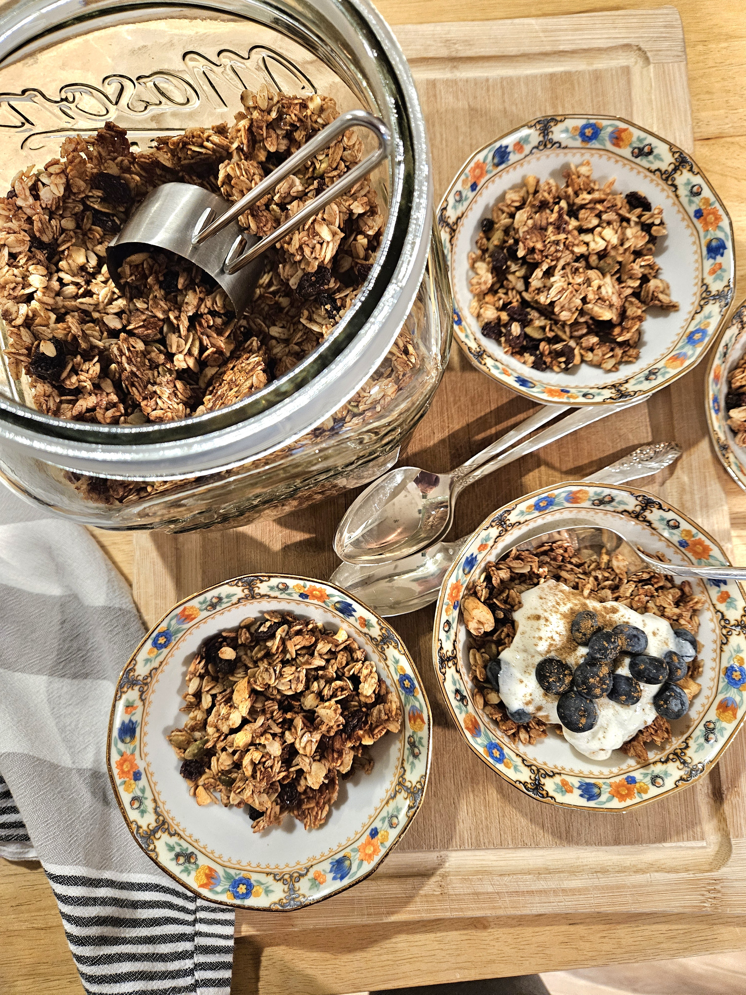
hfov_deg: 58.9
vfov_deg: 73.9
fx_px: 661
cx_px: 373
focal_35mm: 23
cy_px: 498
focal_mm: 5.4
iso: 640
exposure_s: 1/60.2
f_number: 1.8
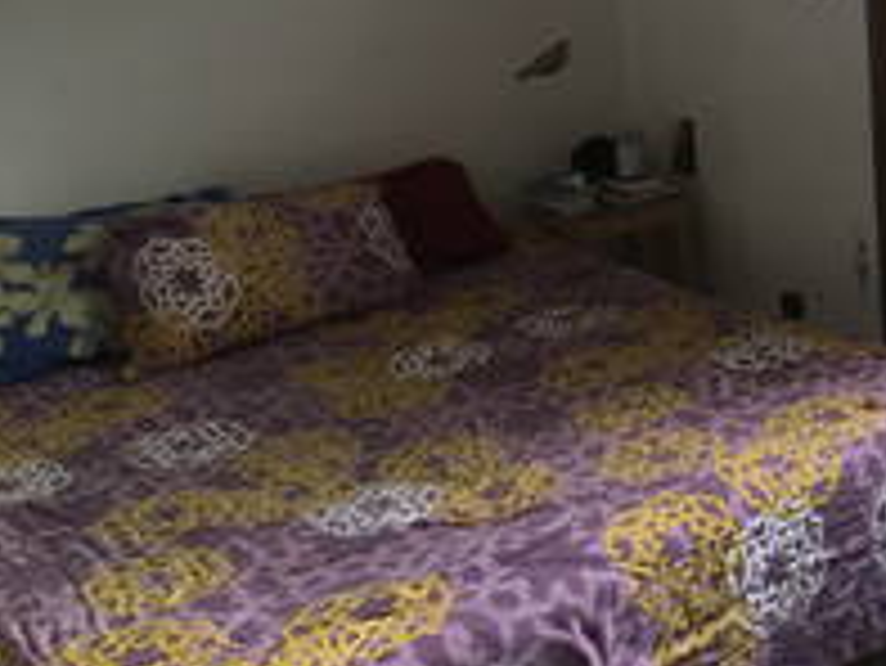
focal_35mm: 53
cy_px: 90
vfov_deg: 26.8
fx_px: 1357
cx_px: 805
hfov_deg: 34.1
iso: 125
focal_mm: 4.15
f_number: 2.2
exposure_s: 1/33
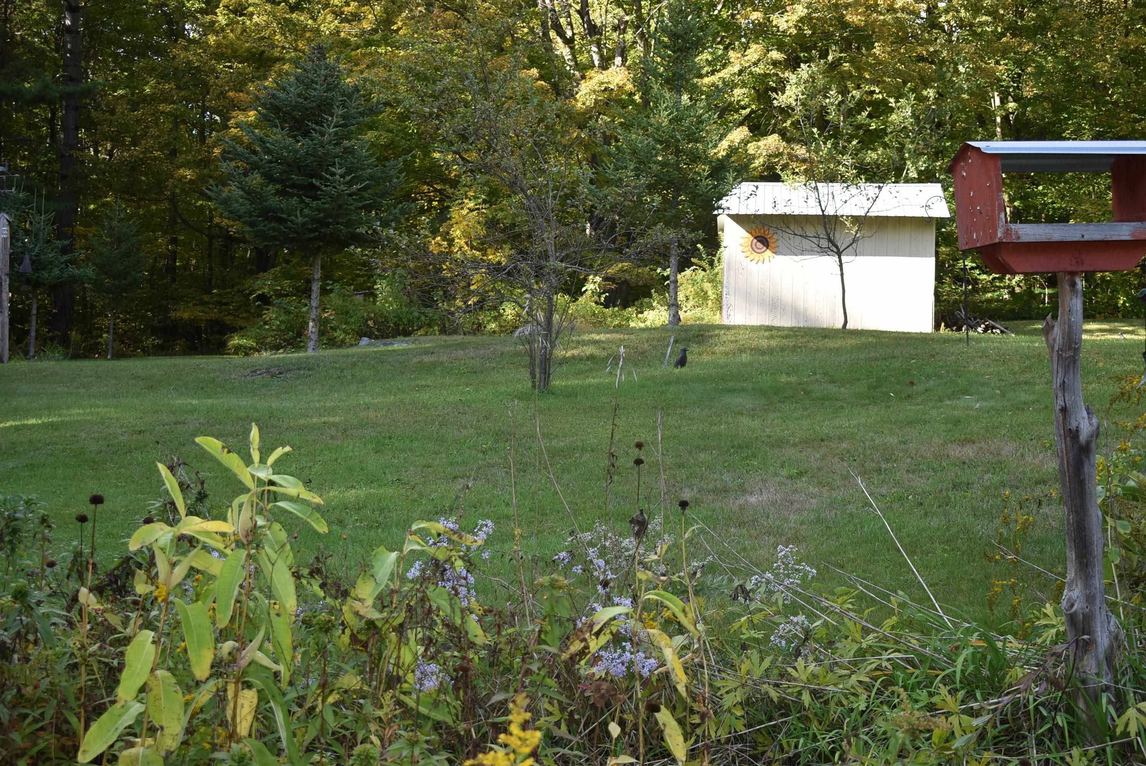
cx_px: 573
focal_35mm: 48
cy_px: 383
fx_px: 1529
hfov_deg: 41.1
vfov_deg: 28.1
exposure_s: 1/200
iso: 180
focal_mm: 32
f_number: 5
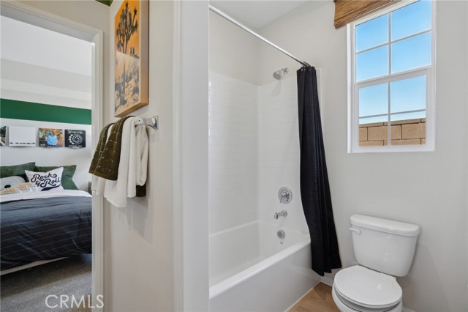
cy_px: 156
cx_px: 234
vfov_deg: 73.7
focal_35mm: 16
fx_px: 208
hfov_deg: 96.8
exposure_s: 1/30
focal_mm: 16
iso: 400
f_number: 7.1
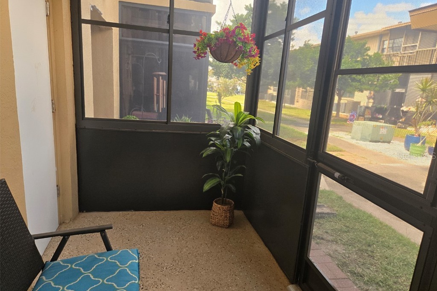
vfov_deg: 53.1
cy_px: 155
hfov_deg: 73.8
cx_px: 219
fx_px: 291
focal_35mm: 24
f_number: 1.8
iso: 250
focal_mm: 5.4
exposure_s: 1/180
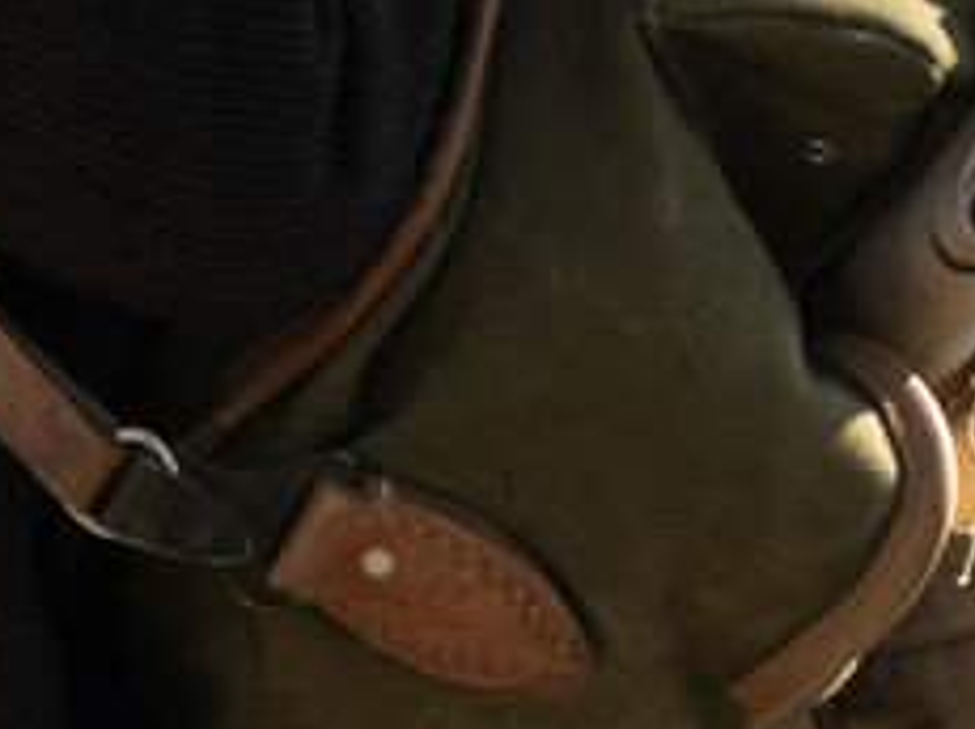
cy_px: -428
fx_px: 30331
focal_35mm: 1078
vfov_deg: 1.4
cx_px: 322
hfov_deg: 1.8
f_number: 4.5
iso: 160
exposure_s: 1/400
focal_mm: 106
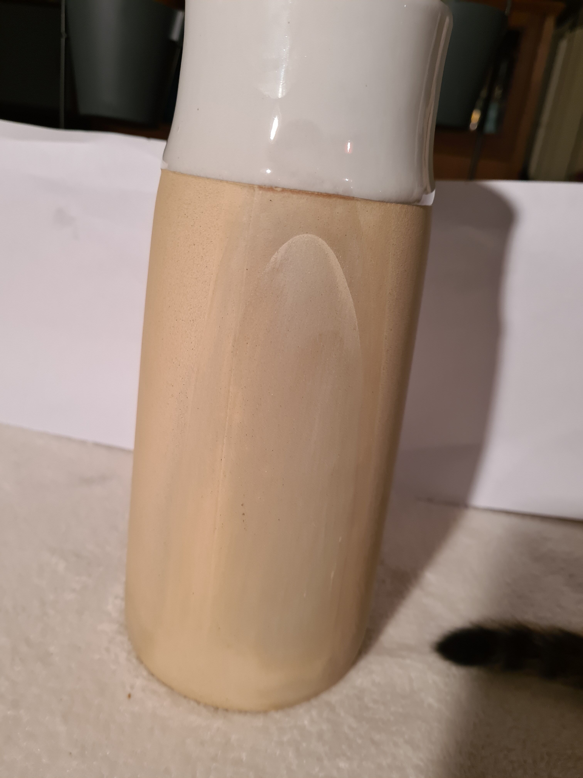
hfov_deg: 53.1
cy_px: 389
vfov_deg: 67.3
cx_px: 292
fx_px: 584
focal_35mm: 26
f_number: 1.8
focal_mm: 5.4
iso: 200
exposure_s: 1/50
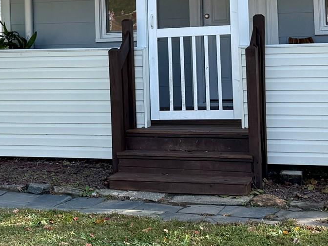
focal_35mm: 73
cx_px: 219
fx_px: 692
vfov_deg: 18.9
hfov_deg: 26.5
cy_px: -57
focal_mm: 6.76
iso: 100
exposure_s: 1/1522
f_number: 1.78
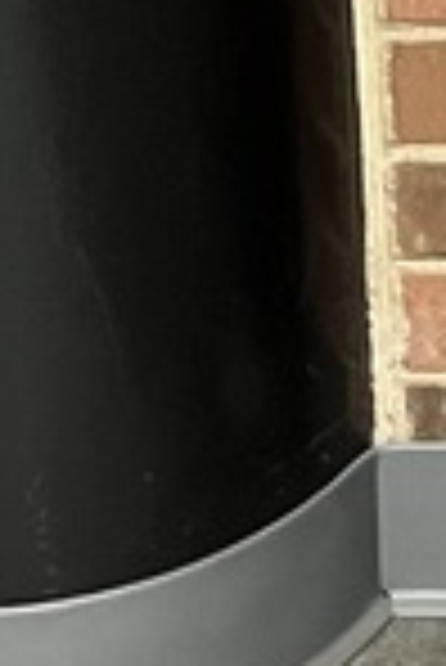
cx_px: 1248
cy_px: -860
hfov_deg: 6.8
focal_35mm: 187
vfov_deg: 9.8
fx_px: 3467
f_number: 1.6
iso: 500
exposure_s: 1/40
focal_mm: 5.1
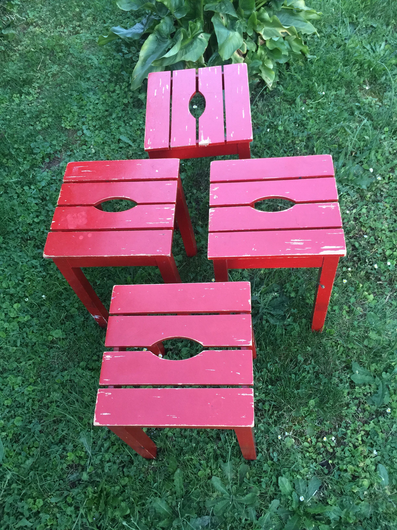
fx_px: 443
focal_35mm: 29
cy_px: 265
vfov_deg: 61.7
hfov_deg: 48.2
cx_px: 198
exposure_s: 1/17
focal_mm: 4.15
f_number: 2.2
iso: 100
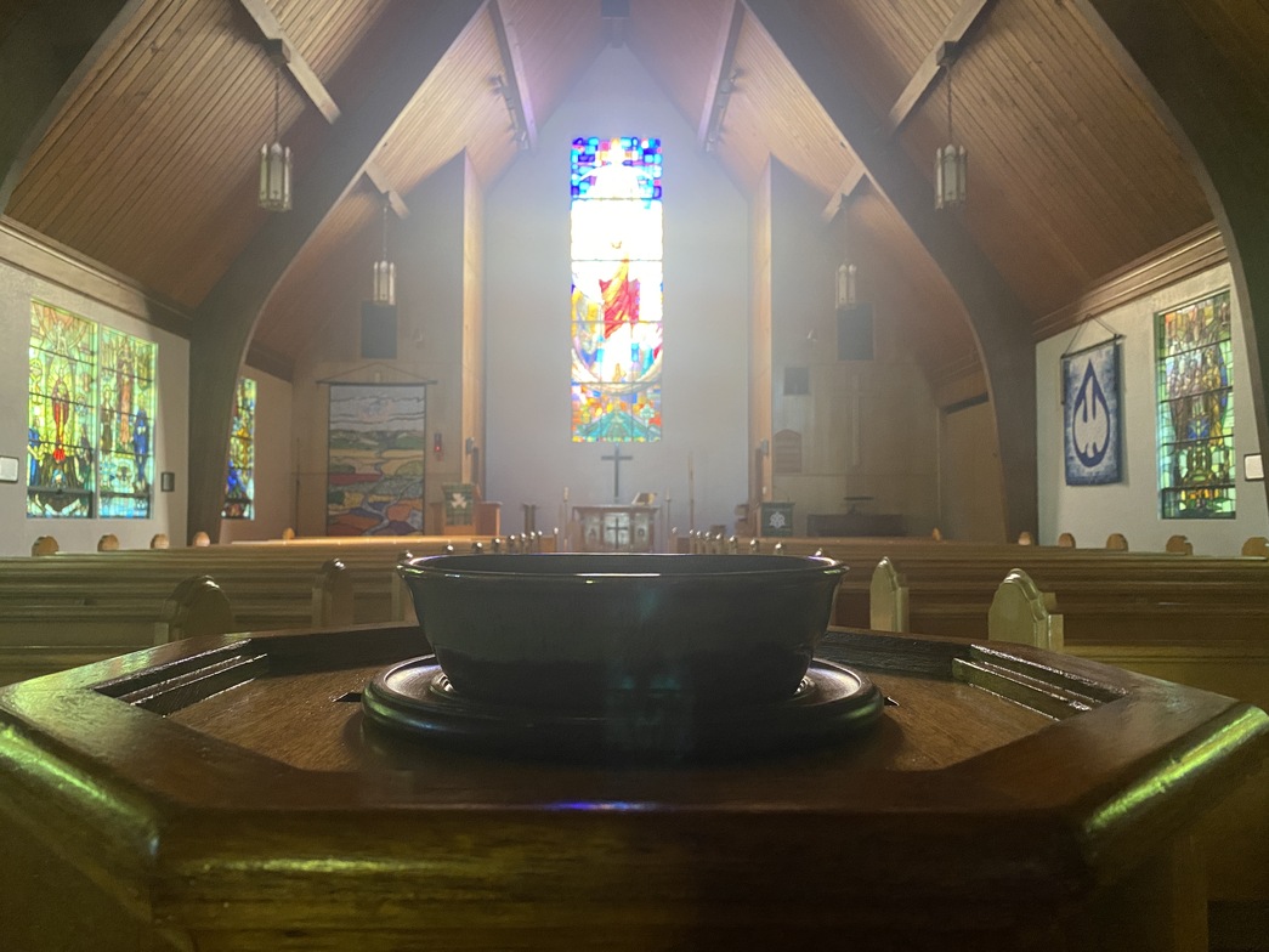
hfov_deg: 67.3
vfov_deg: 53.1
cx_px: 634
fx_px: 953
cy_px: 476
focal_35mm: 26
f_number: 1.8
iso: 640
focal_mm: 4.25
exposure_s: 1/40
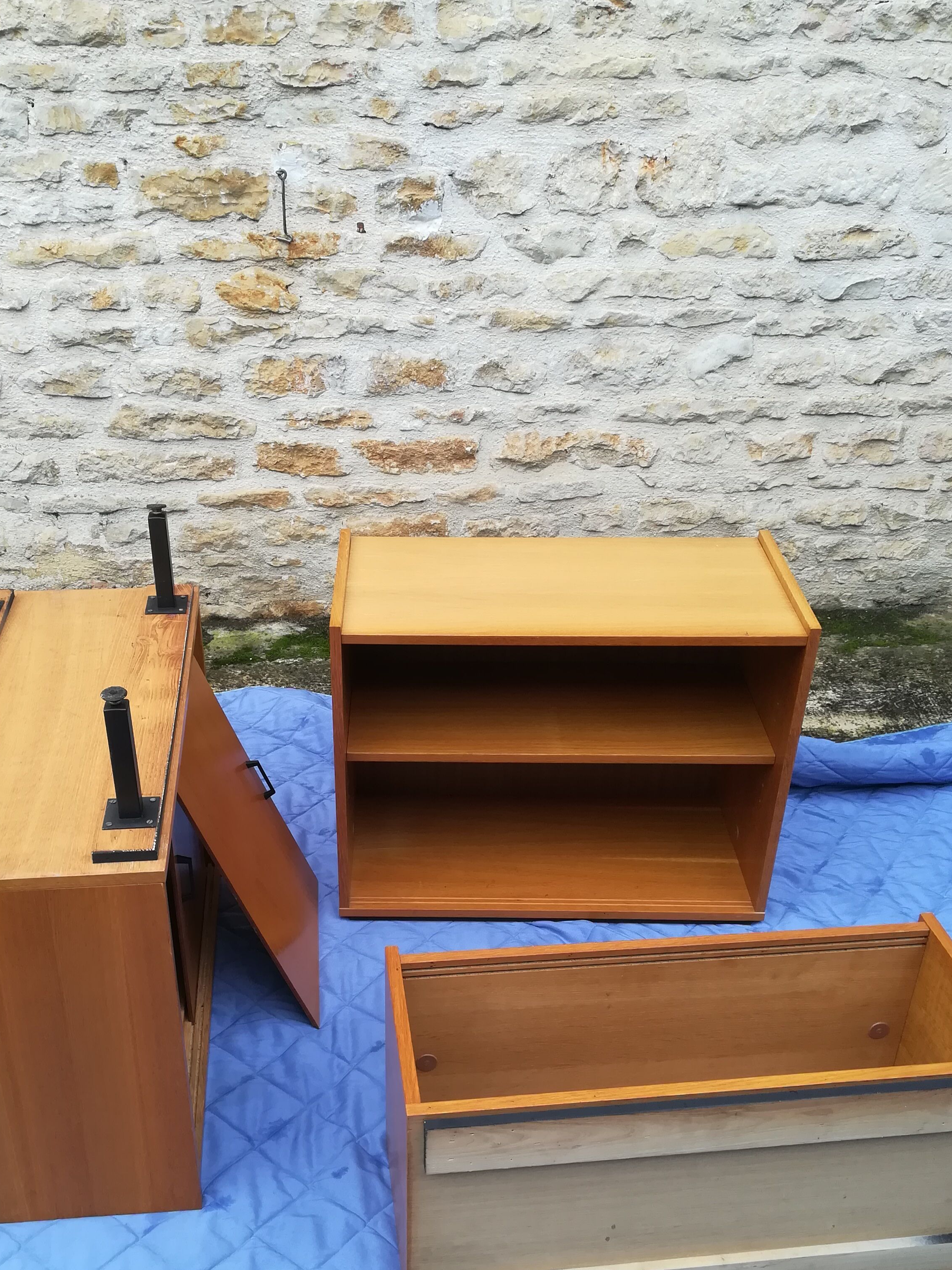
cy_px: 737
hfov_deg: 41.7
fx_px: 1247
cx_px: 423
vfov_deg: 53.7
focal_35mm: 34
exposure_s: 1/100
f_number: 2.2
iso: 80
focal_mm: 3.83
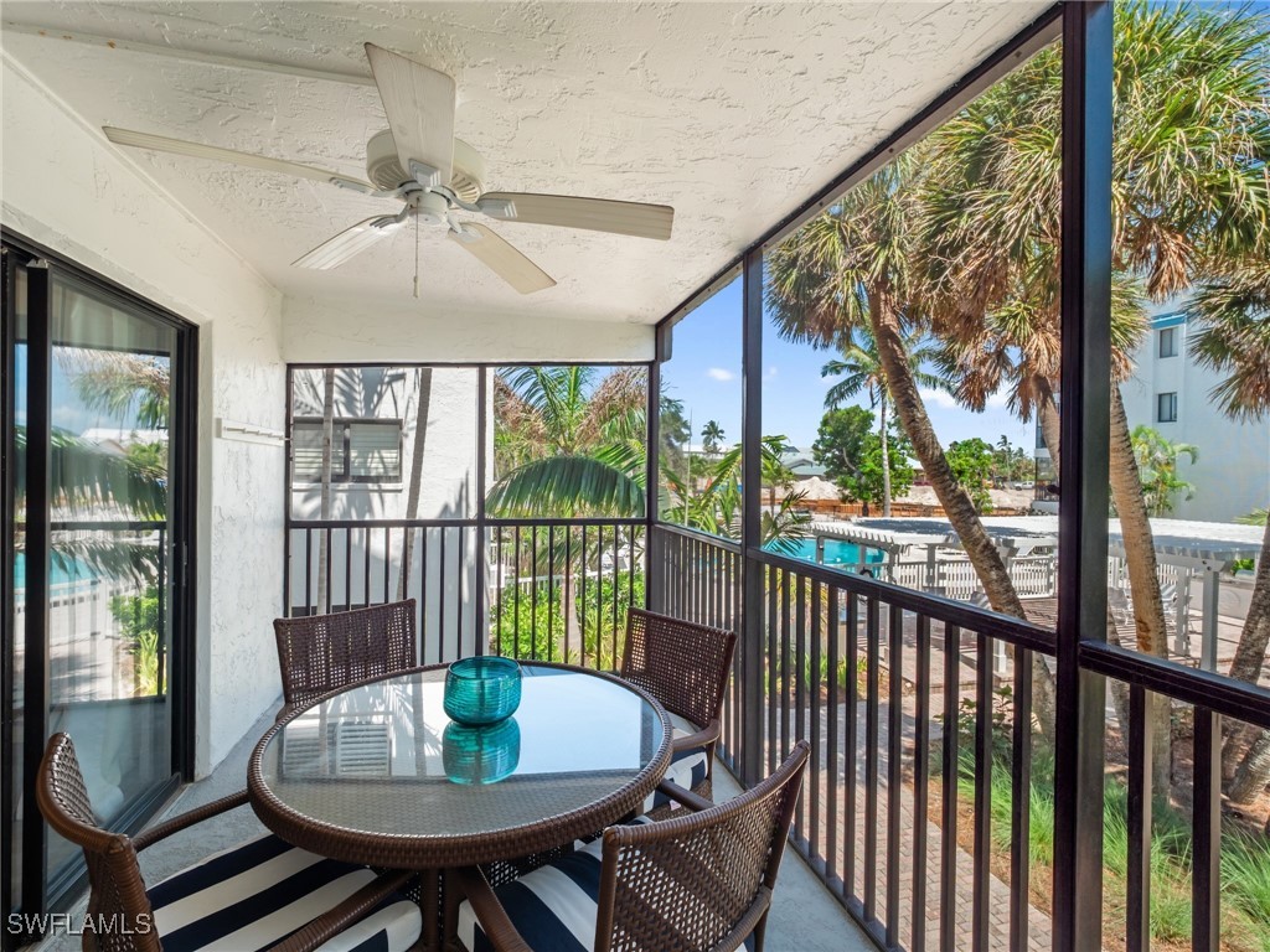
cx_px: 635
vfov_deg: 78.1
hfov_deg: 94.5
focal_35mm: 16
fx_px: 587
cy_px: 476
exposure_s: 1/25
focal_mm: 8
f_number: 7.1
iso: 200
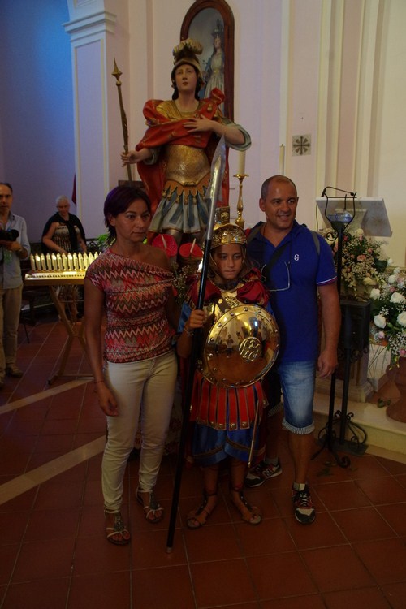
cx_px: 203
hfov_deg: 47.9
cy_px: 304
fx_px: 457
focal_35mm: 27
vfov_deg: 67.4
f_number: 6.3
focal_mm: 18
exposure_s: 1/30
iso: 1600
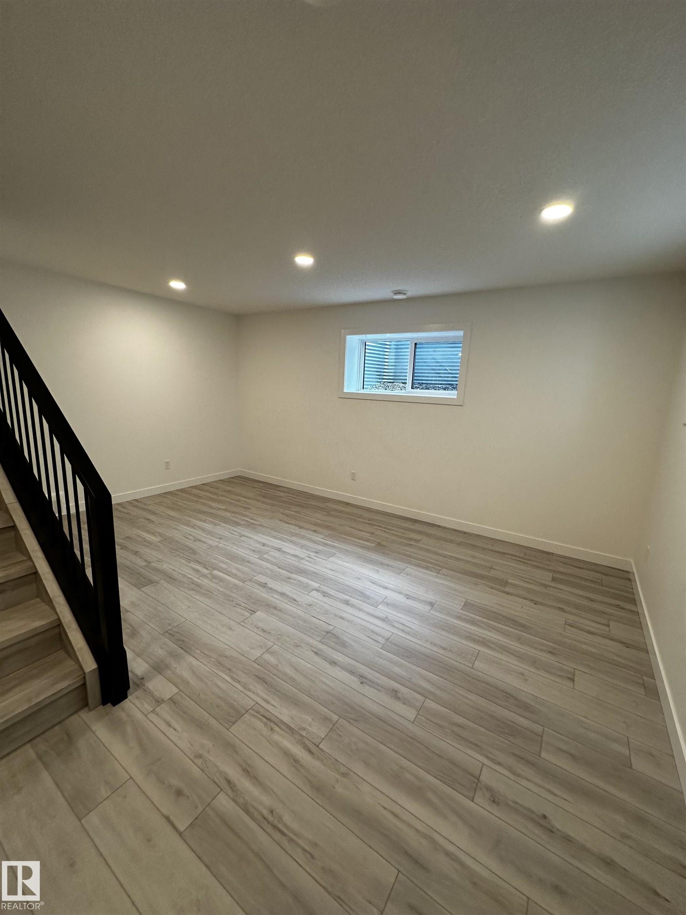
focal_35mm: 14
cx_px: 343
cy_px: 458
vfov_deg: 102.1
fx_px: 370
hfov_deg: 85.7
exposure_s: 1/120
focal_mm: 2.22
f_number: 2.2
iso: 160
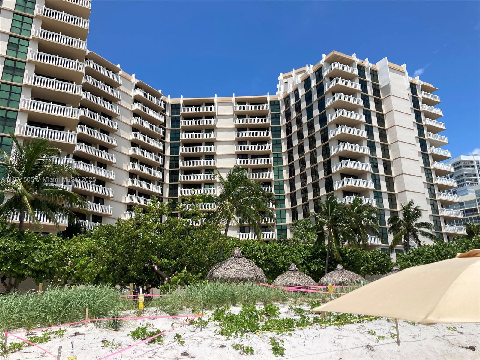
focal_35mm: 28
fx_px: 388
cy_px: 180
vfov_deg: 49.7
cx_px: 240
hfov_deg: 63.4
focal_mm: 3.99
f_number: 1.8
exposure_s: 1/2433
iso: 20
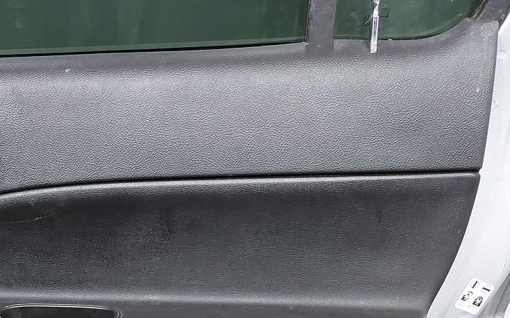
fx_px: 667
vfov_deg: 25.0
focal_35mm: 48
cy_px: 347
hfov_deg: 40.0
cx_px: 93
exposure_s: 1/33
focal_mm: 5.23
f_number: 1.8
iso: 250
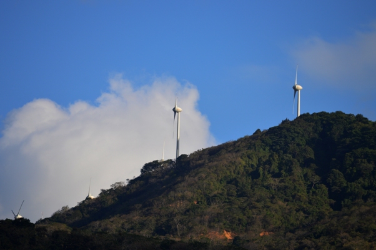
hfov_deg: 4.6
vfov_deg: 3.0
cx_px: 188
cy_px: 125
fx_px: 4695
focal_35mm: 450
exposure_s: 1/500
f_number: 5.6
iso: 160
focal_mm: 300
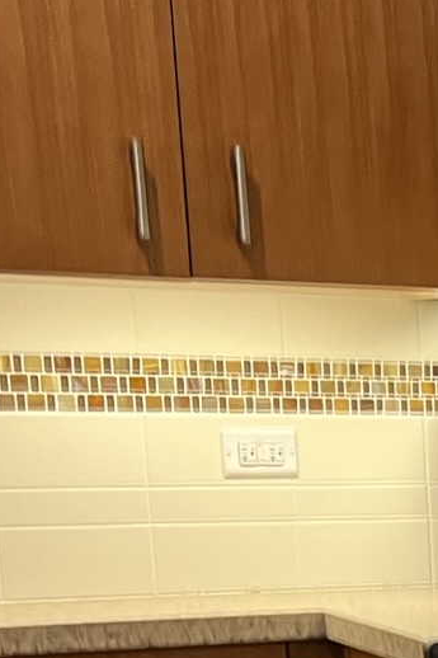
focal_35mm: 107
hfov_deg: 11.4
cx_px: 900
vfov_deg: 17.7
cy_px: 889
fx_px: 1954
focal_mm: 5.7
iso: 160
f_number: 1.5
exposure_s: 1/60
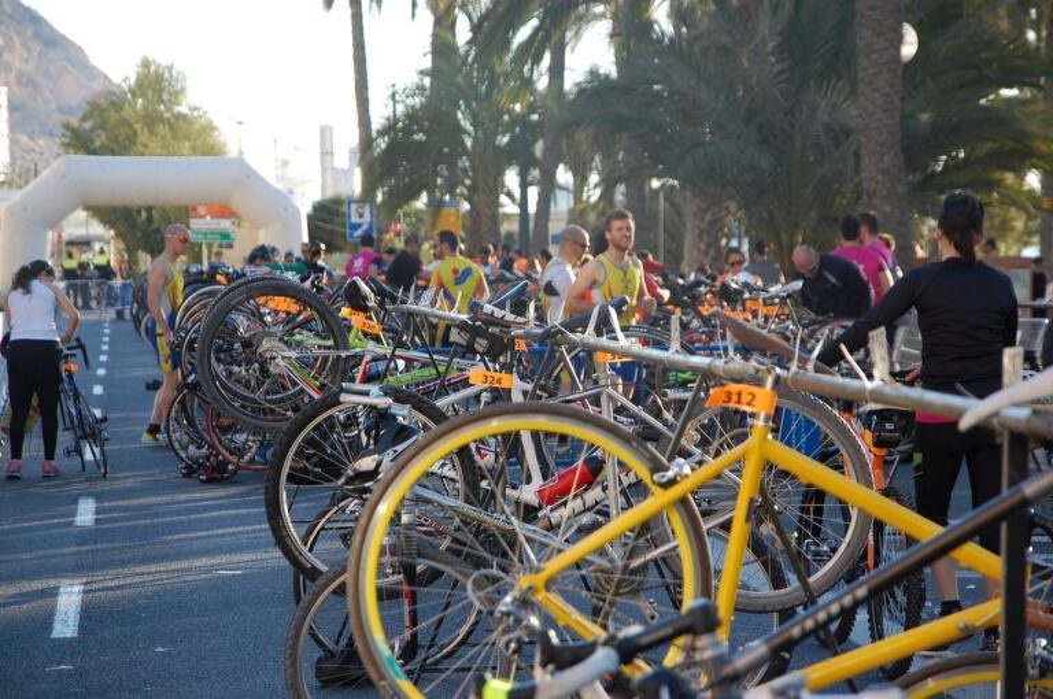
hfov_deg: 12.5
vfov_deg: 8.3
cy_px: 350
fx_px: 4820
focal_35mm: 165
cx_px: 526
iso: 400
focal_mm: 110
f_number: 5.6
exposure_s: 1/400
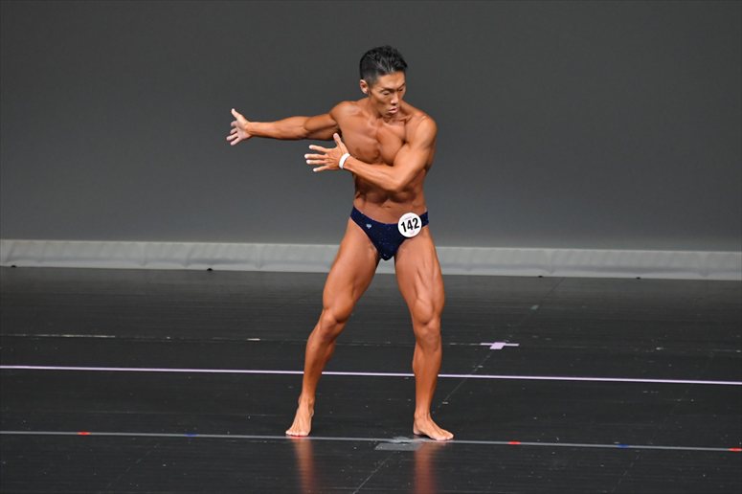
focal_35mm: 345
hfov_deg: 6.0
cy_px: 247
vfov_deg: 4.0
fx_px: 7107
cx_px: 371
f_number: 5.6
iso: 4000
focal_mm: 230
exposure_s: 1/400
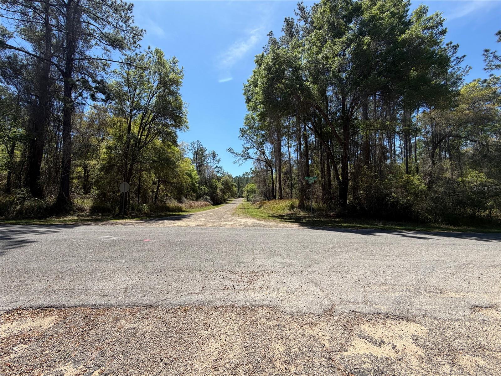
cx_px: 250
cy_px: 188
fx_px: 203
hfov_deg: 102.1
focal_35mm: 14
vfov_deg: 85.7
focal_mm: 2.22
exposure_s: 1/770
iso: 25
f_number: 2.2
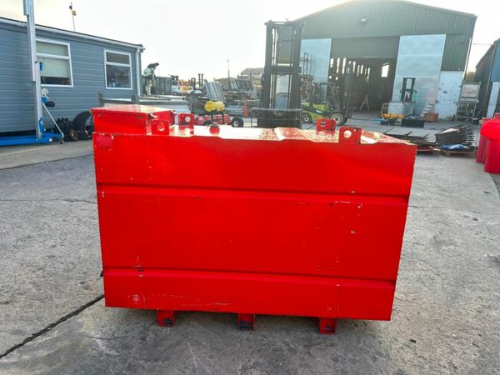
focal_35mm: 24
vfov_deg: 56.8
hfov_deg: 71.6
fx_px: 347
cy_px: 188
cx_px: 250
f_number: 1.78
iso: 80
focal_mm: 6.86
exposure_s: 1/253
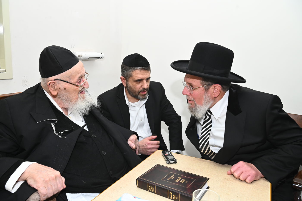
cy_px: 100
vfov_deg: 41.0
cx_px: 151
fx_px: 268
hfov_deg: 58.8
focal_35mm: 32
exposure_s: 1/80
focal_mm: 32
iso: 2500
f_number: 8
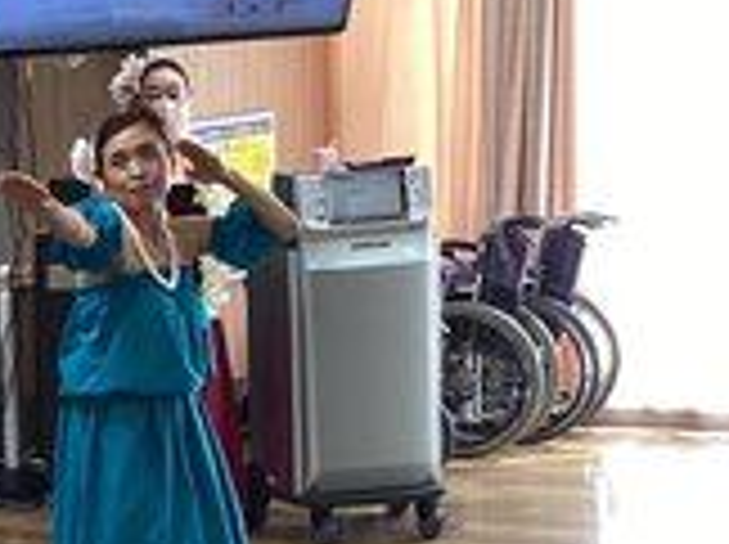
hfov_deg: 15.8
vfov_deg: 12.7
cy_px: 508
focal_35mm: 115
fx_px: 2418
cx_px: -342
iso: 80
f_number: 2.4
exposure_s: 1/120
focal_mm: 3.3
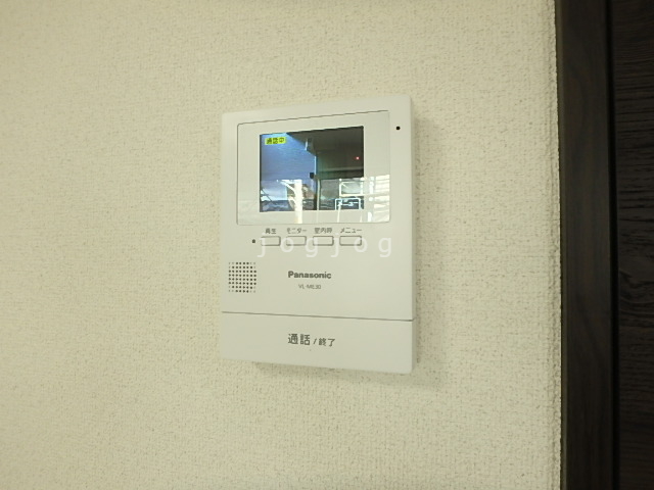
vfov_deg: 63.4
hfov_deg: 79.0
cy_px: 245
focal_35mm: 21
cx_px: 327
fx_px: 397
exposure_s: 1/40
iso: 200
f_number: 3.5
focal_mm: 3.7
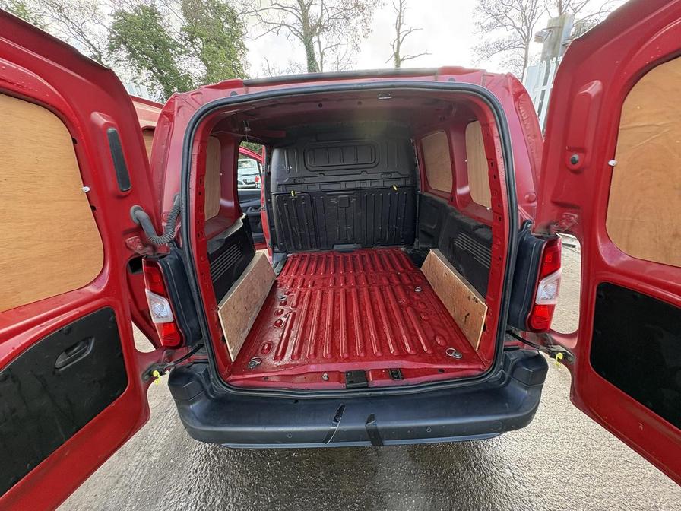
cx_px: 340
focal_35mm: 14
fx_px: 275
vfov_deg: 85.7
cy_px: 256
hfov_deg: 102.1
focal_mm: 2.22
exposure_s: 1/105
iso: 125
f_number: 2.2
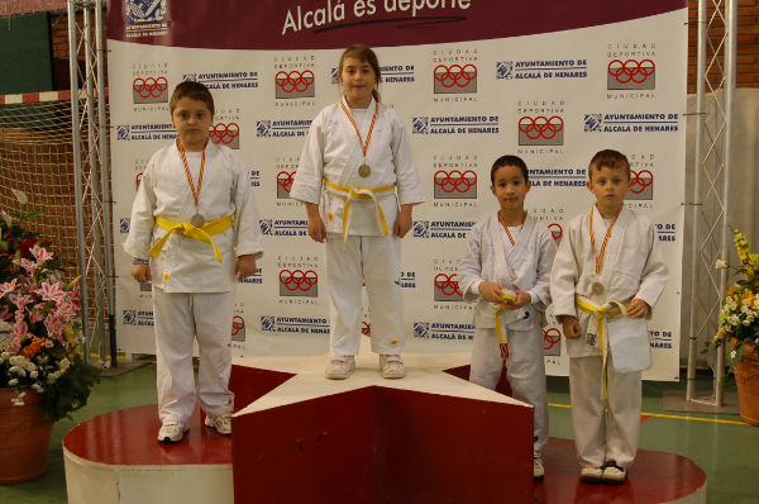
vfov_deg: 31.8
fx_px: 884
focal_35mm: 42
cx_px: 380
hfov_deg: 46.5
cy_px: 252
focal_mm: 28
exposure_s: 1/50
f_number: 4
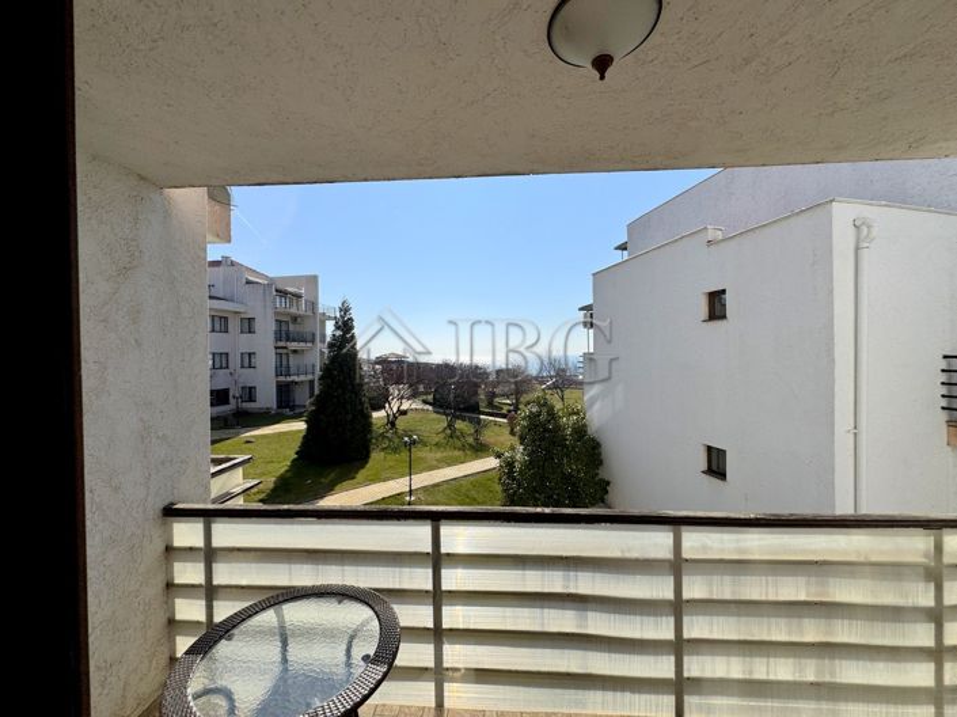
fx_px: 387
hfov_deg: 102.1
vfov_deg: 85.6
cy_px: 358
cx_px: 478
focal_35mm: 14
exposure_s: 1/4630
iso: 40
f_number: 2.2
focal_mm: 2.22
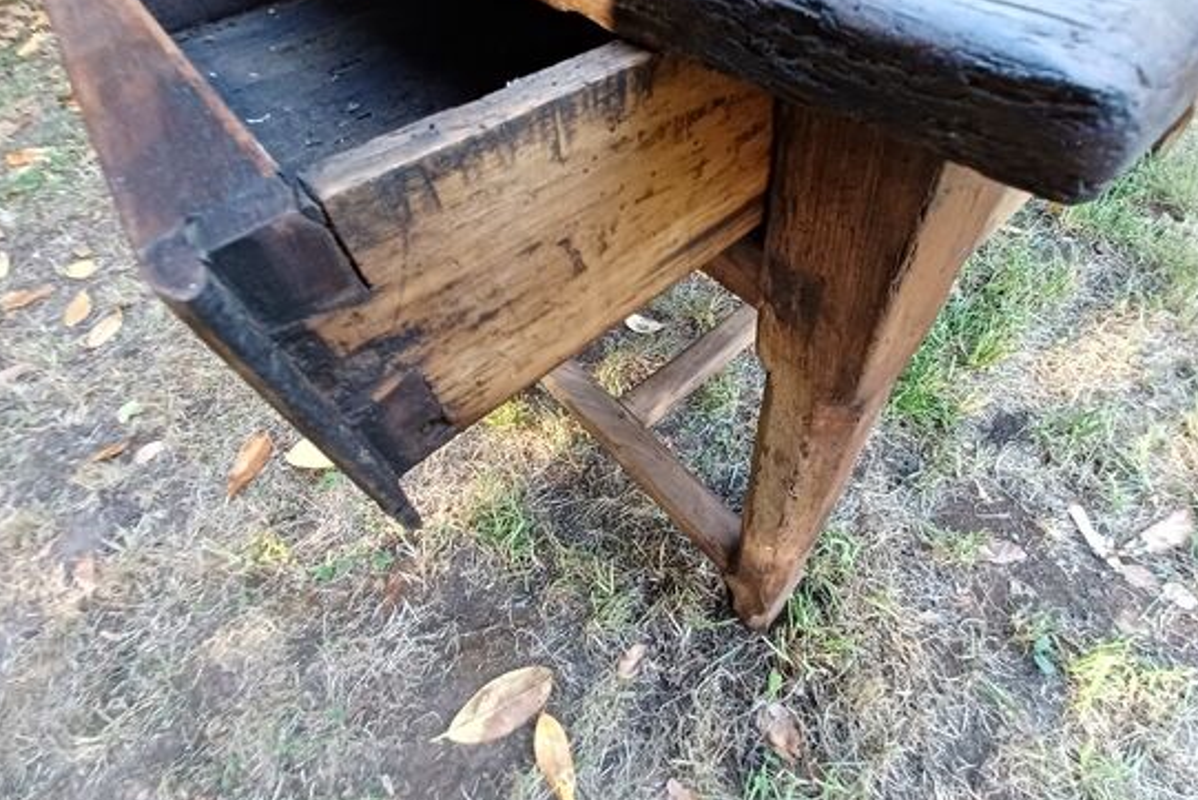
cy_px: 319
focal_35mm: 16
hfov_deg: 96.5
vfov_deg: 73.0
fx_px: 533
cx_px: 653
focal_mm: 1.42
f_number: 2.2
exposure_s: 1/33
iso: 200
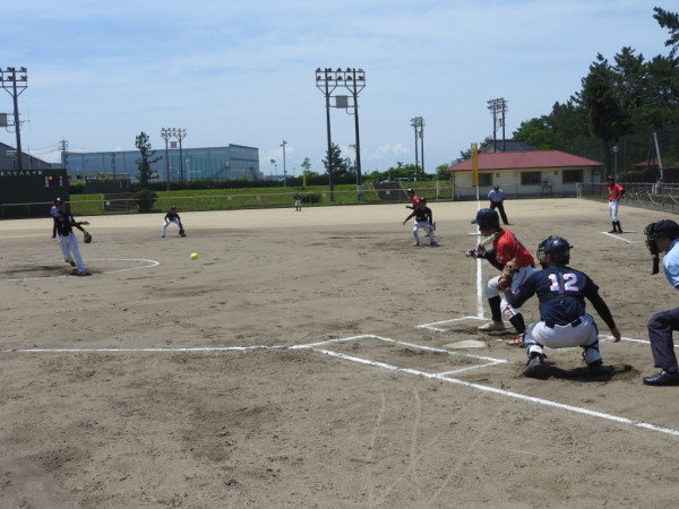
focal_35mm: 45
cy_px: 254
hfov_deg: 42.1
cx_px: 340
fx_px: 883
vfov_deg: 32.2
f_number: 4
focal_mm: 8.1
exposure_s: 1/1600
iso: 100
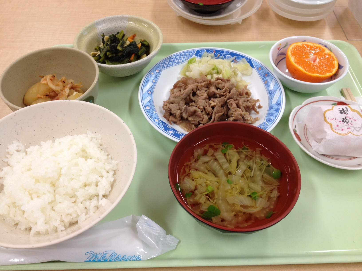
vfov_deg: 40.7
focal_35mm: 35
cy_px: 136
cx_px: 181
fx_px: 366
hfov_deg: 52.6
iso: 64
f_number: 2.4
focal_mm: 4.28
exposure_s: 1/40
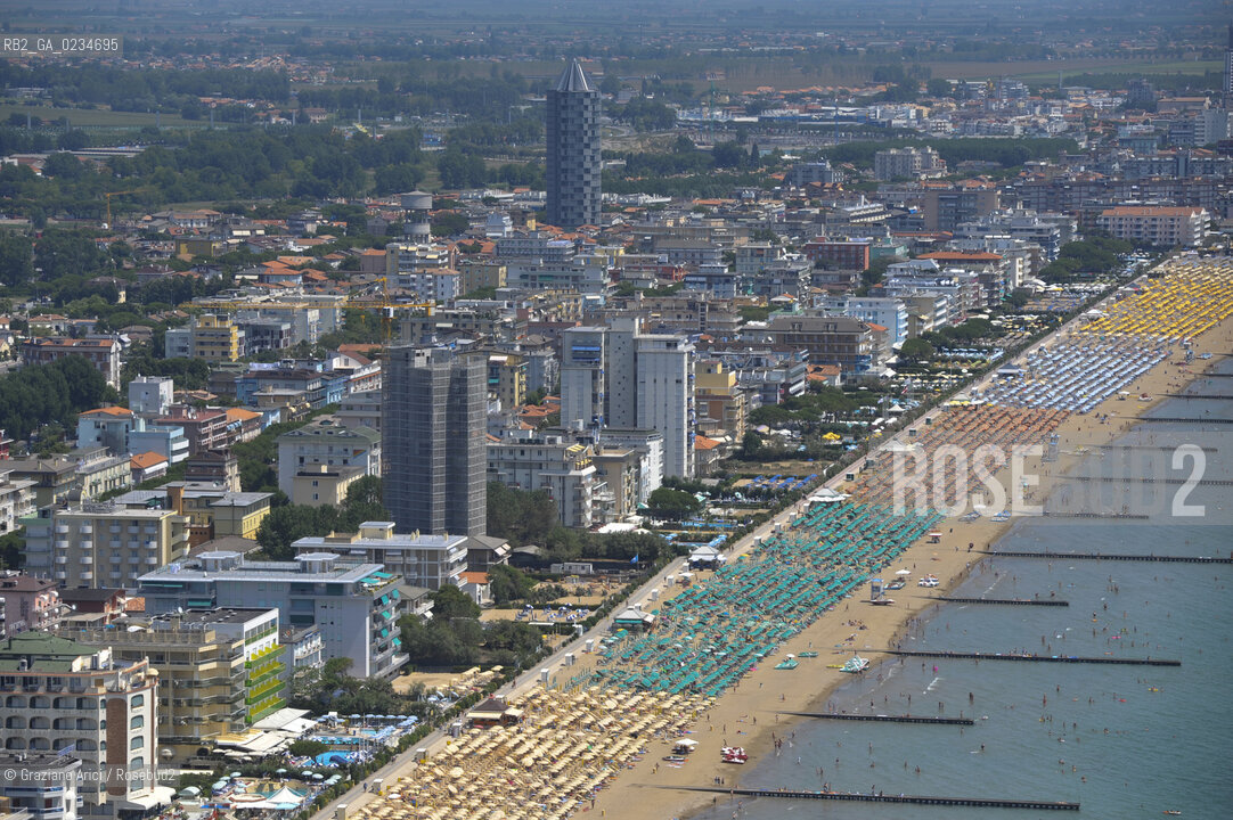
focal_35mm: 145
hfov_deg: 14.2
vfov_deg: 9.5
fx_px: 4963
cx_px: 616
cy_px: 410
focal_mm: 145
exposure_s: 1/1600
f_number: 7.1
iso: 400
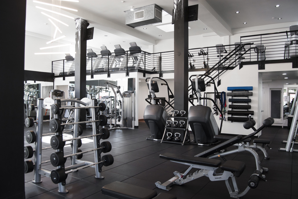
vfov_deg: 47.9
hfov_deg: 67.4
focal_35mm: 27
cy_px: 100
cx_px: 149
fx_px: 223
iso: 400
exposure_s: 1/80
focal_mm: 18
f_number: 4.5
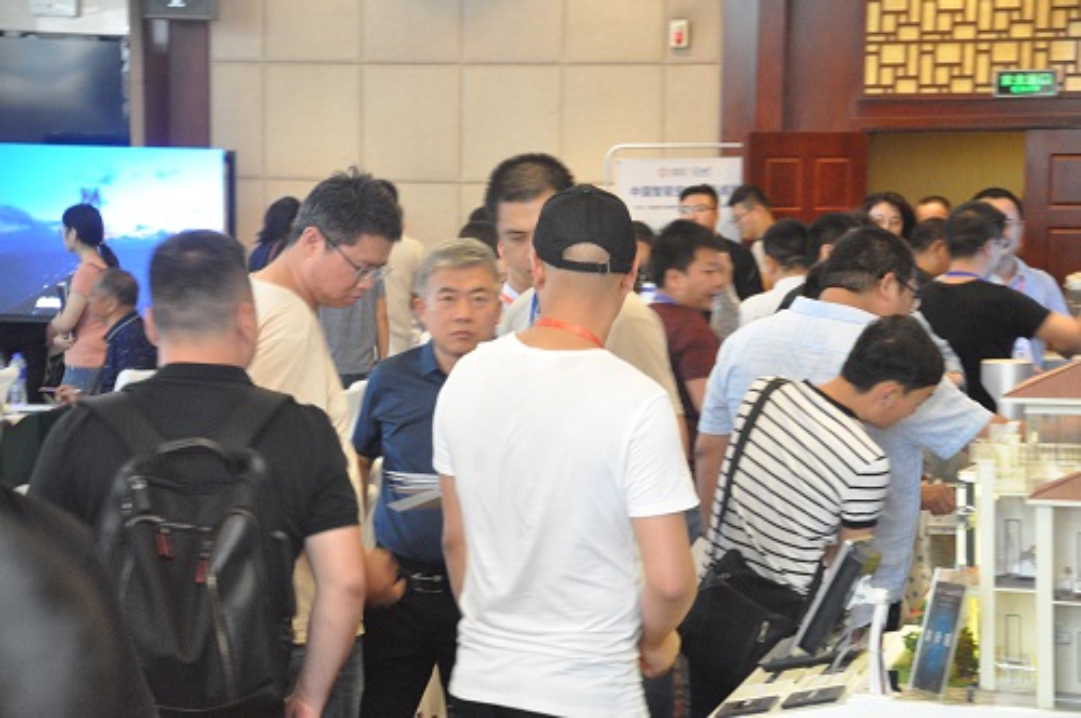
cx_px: 540
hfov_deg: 21.9
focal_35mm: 93
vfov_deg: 14.7
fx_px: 2789
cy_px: 359
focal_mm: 62
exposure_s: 1/20
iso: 3200
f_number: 5.3
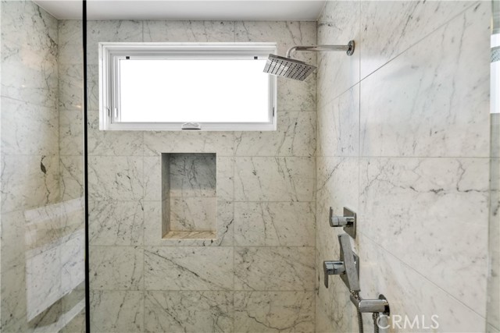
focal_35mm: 16
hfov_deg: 96.7
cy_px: 166
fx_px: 222
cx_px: 250
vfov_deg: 73.8
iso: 125
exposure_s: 1/13
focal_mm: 16
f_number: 8
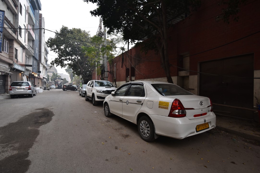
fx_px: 116
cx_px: 130
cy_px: 86
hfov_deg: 96.7
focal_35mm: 16
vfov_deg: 73.8
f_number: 7.1
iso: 500
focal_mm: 16
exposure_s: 1/50
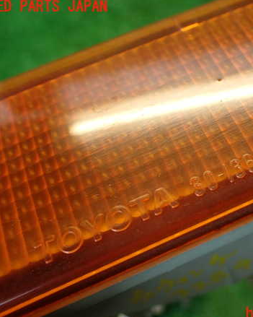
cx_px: 192
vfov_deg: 45.8
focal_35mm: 40
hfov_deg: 36.4
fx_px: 375
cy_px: 160
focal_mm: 5.4
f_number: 2.3
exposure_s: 1/60
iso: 200
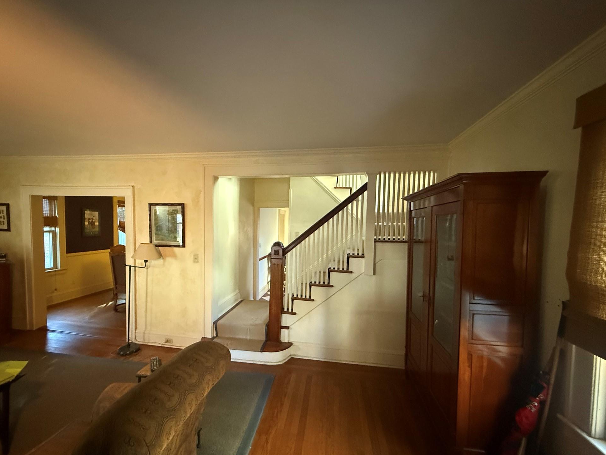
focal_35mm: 15
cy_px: 238
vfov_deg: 81.7
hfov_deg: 98.1
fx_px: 263
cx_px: 293
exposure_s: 1/40
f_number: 2.2
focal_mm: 2.22
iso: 1000
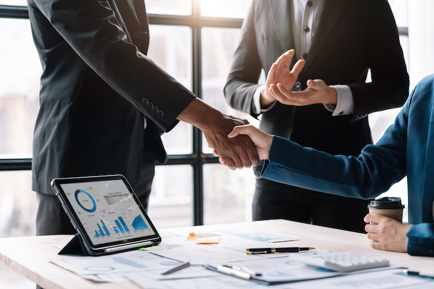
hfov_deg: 28.8
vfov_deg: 19.5
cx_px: 217
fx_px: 844
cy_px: 144
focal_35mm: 70
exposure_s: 1/320
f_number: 2.8
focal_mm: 70
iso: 1250
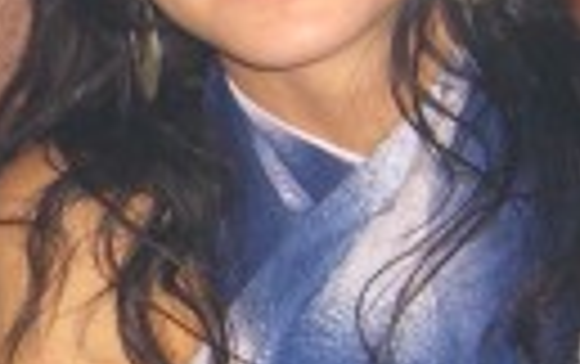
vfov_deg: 7.0
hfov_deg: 11.0
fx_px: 2960
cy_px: 117
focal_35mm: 187
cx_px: -76
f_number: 2.8
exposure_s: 1/60
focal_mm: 7.9
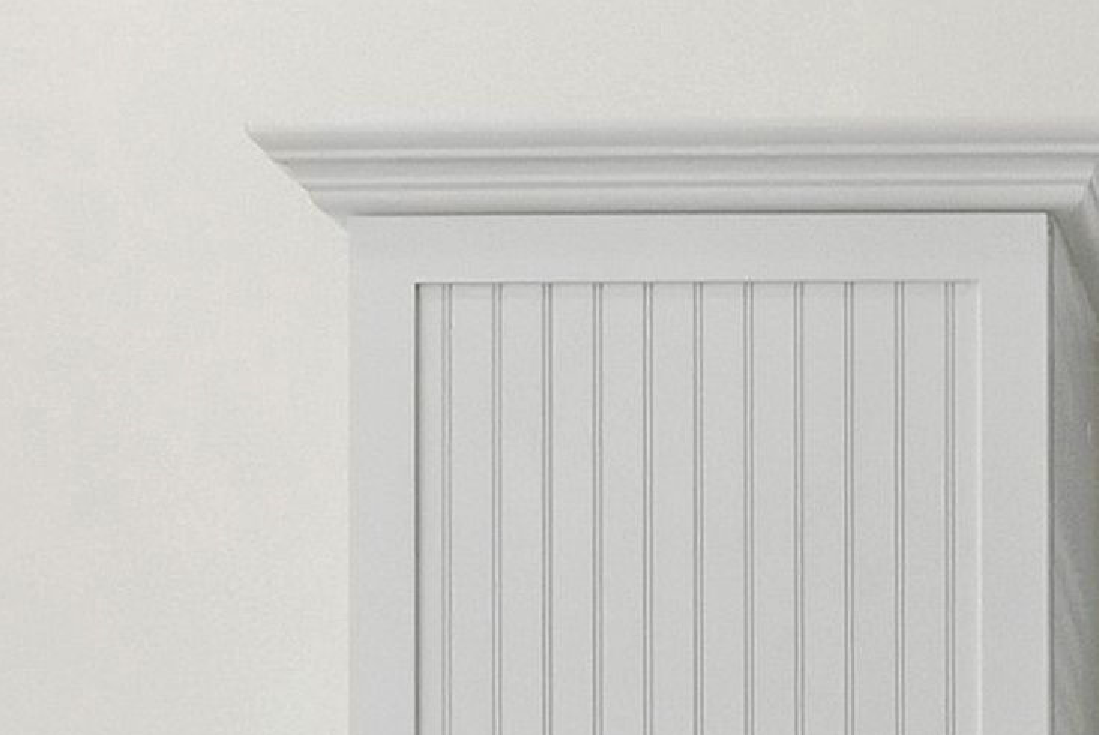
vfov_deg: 13.8
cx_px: 1458
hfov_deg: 20.3
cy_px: 1216
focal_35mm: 91
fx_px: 2783
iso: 400
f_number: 8
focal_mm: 15.7
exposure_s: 1/250
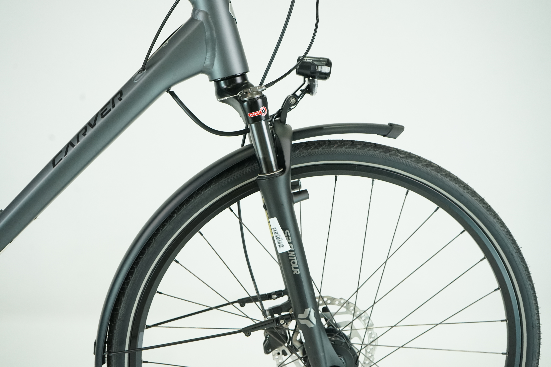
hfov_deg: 46.4
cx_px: 276
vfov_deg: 31.9
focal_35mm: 42
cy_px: 184
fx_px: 643
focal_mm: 42
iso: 2500
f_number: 6.3
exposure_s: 1/200
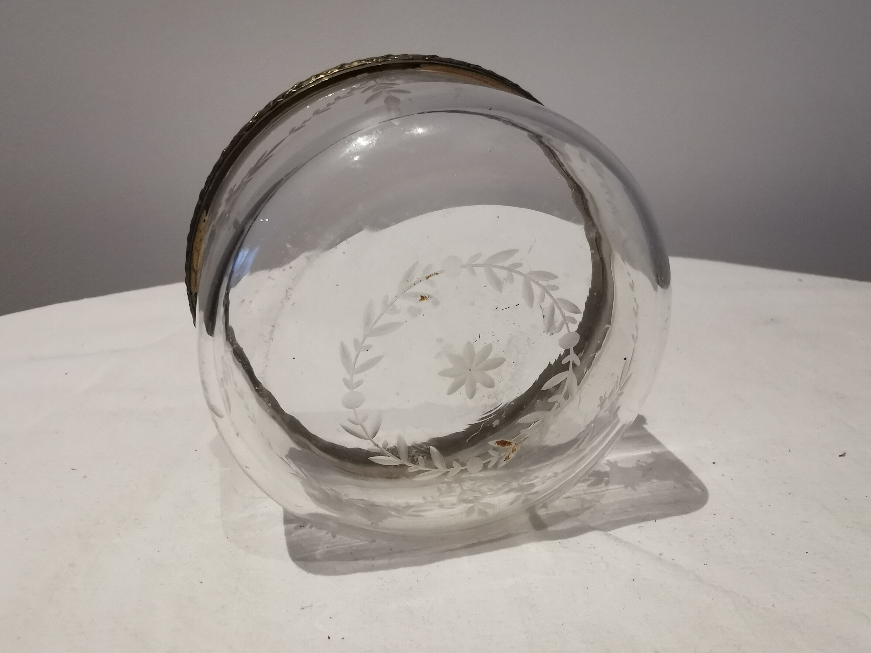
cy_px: 326
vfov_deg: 54.9
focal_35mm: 25
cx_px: 436
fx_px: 629
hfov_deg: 69.4
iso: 320
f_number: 2.2
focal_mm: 2.26
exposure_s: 1/25
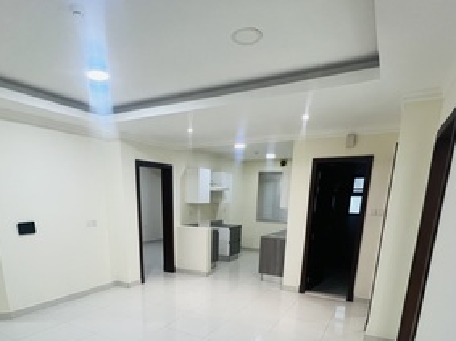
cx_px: 207
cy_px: 274
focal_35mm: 21
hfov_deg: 78.8
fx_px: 277
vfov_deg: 58.4
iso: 200
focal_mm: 1.57
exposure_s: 1/100
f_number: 1.8
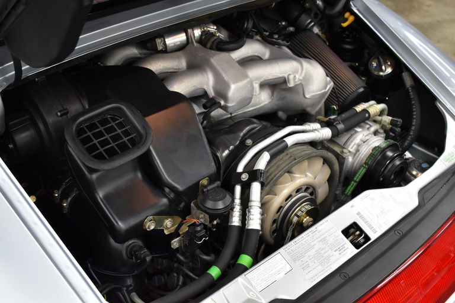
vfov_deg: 31.9
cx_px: 228
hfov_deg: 46.4
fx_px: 531
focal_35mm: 42
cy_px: 152
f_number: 4.2
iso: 900
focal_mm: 28
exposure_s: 1/50
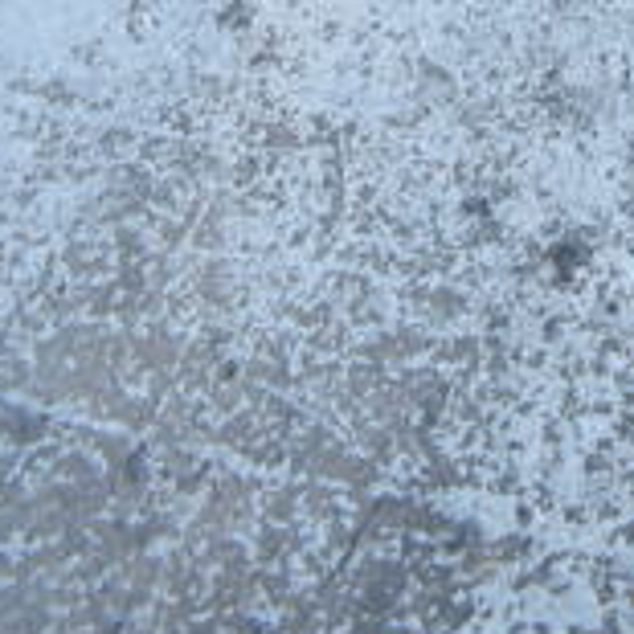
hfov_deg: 11.7
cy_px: -1012
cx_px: 1219
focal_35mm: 135
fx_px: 2797
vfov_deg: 10.6
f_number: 3.5
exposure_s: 1/30
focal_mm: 18
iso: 125
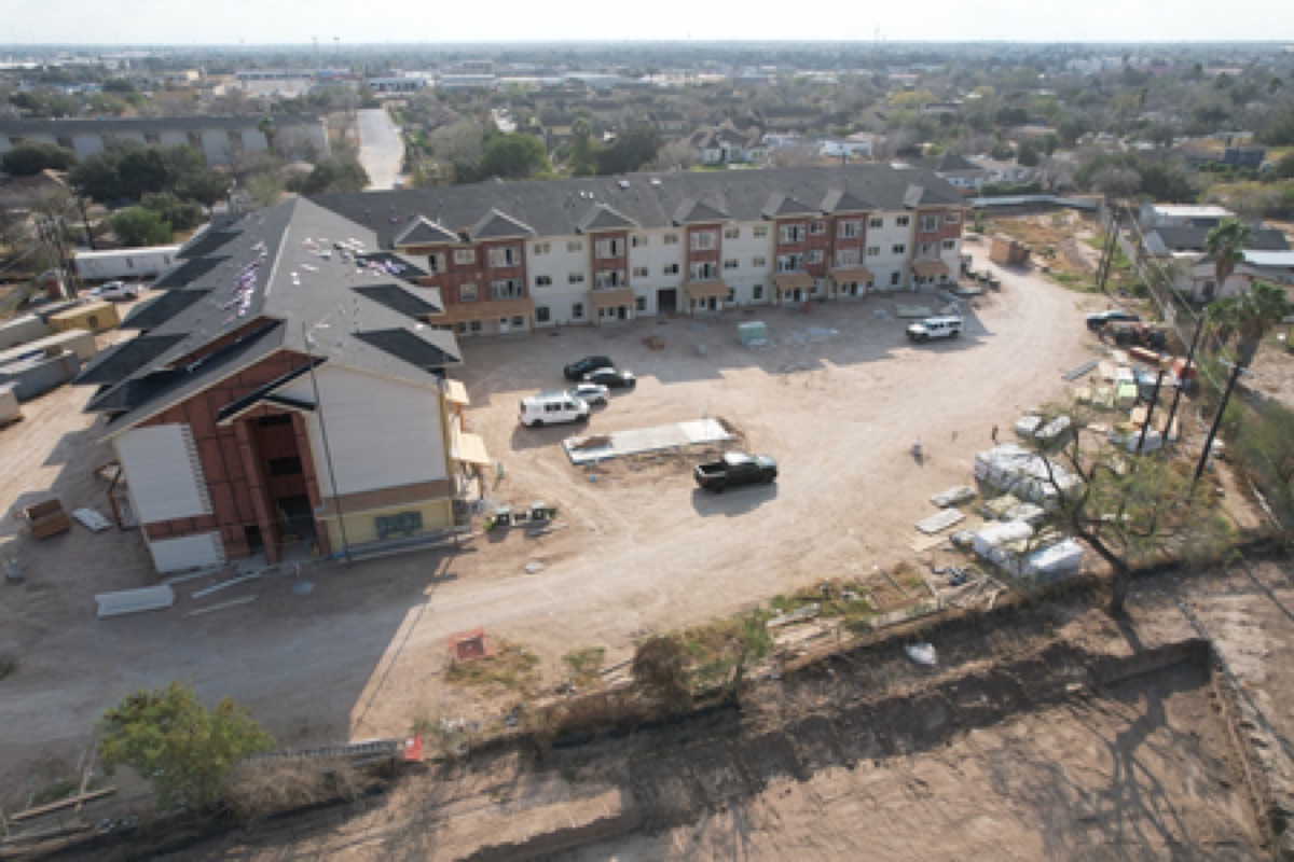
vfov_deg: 57.2
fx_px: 791
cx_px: 647
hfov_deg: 78.6
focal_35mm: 22
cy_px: 431
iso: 200
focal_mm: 8.38
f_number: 2.8
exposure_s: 1/2000
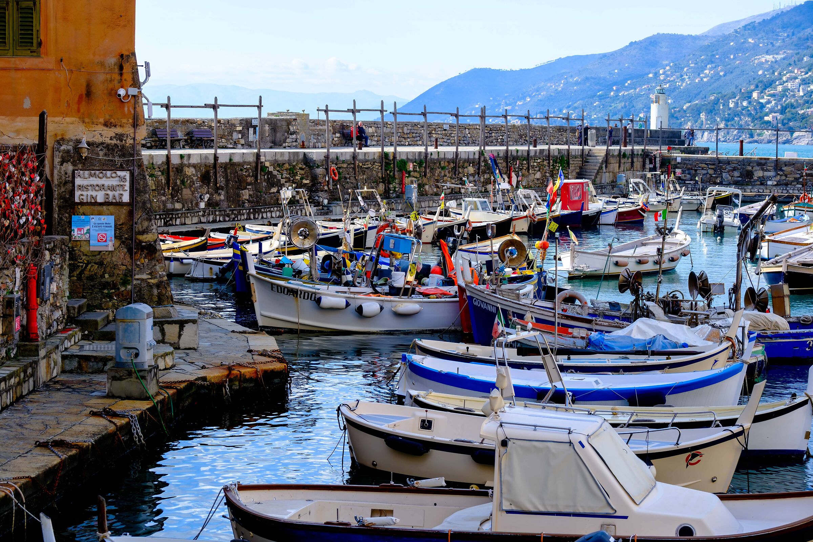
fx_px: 1694
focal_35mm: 75
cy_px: 271
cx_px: 406
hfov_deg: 27.0
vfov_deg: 18.2
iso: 125
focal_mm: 50
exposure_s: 1/180
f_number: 6.4
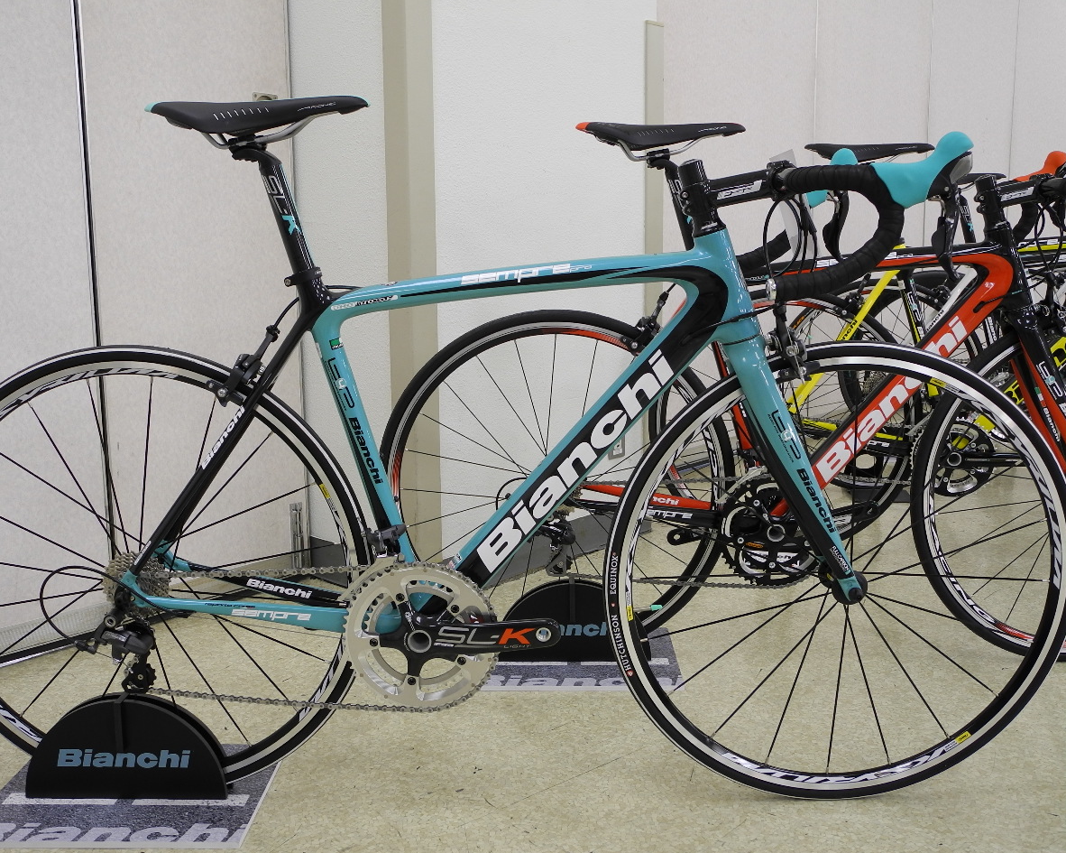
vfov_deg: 40.1
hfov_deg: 49.0
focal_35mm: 37
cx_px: 491
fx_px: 1167
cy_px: 425
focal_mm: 7.4
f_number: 3.2
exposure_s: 1/40
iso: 100
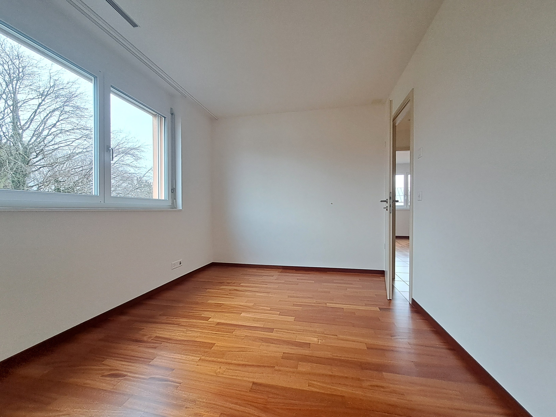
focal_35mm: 13
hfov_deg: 106.2
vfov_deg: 89.9
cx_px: 278
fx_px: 209
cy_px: 208
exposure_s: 1/50
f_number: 2.2
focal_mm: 1.42
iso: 100
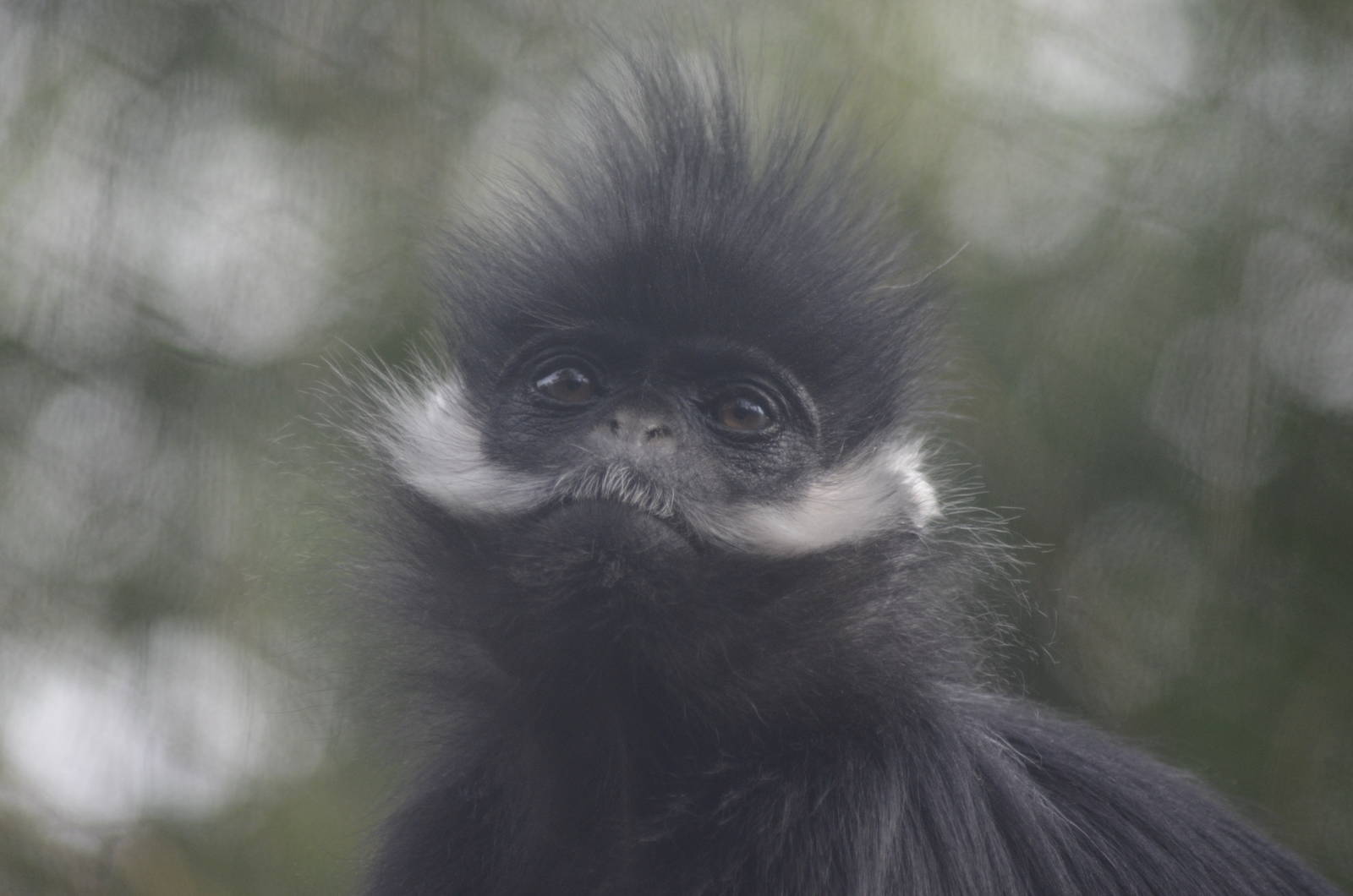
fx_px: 12940
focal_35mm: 345
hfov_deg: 6.0
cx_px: 676
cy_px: 448
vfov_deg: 4.0
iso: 800
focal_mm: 230
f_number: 5
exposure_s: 1/640
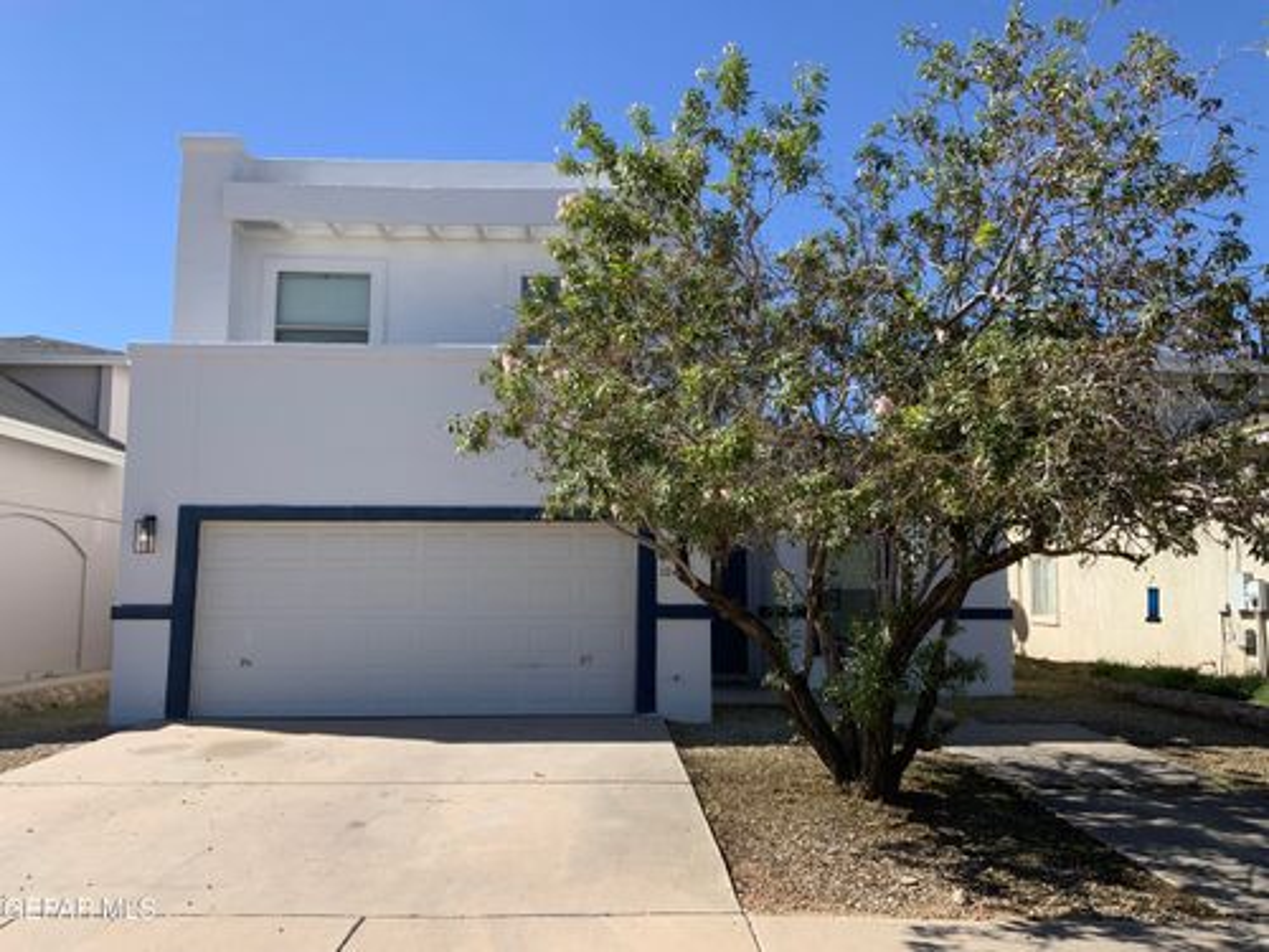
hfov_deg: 61.7
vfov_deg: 48.2
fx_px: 1063
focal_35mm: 29
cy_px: 476
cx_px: 634
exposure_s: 1/1848
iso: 16
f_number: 1.8
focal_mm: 3
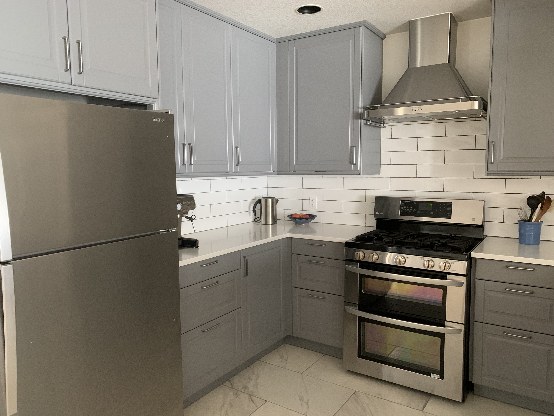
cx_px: 277
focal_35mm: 26
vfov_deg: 53.1
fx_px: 416
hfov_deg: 67.3
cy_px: 208
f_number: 1.8
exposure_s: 1/34
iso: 400
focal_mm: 4.25
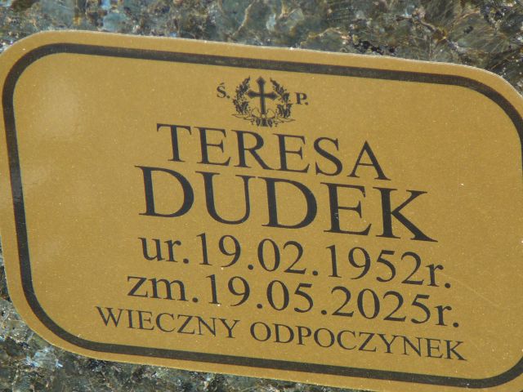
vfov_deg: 4.4
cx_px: 262
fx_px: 5076
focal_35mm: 336
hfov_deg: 5.9
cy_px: 196
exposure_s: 1/160
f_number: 4.2
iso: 80
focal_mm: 49.9
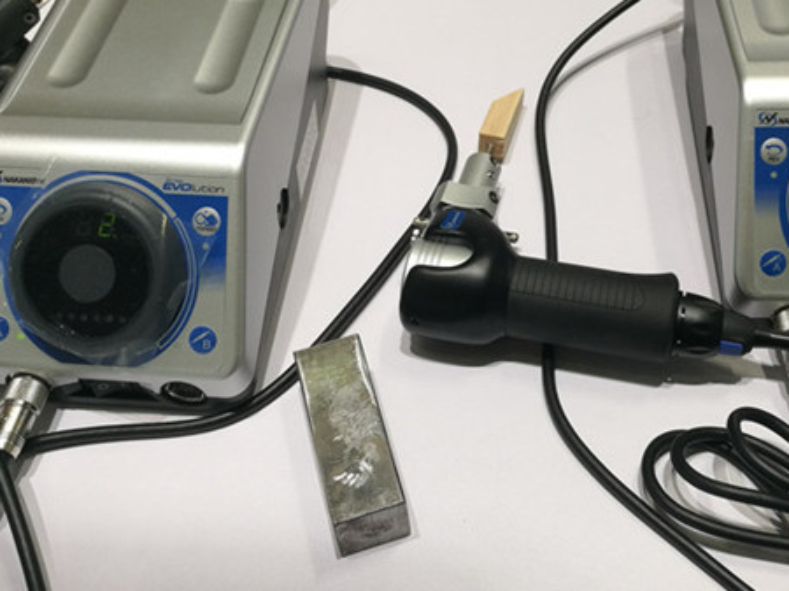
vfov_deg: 34.0
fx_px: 957
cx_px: 500
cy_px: 195
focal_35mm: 42
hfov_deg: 44.4
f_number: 2.2
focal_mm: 4.5
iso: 100
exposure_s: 1/120
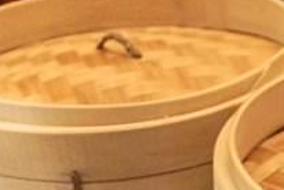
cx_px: 389
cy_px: 219
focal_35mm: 160
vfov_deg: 8.5
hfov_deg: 12.4
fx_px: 1264
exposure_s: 1/160
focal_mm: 22
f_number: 4
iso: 2500
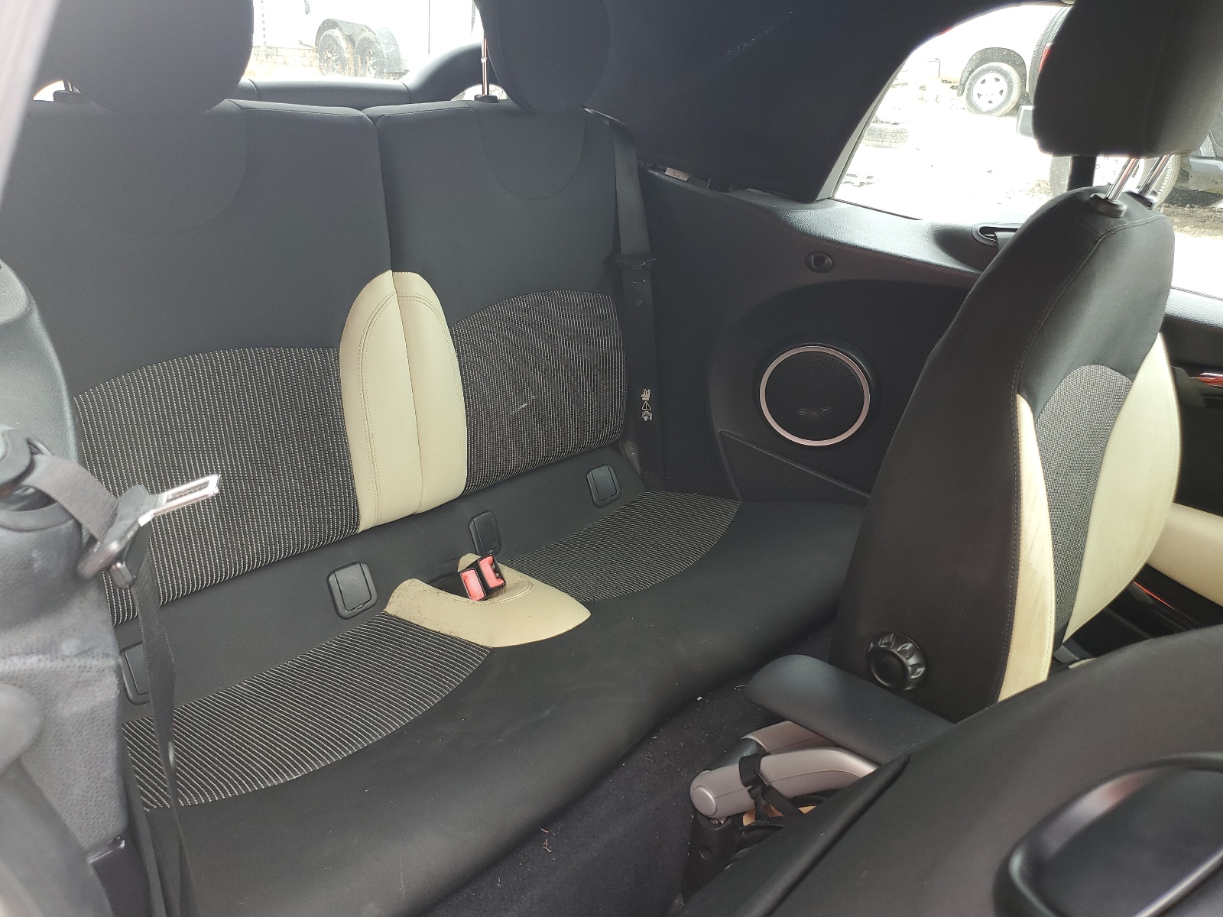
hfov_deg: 67.3
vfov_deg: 53.1
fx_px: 919
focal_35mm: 26
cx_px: 612
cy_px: 458
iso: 54
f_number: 1.5
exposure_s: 1/60.2
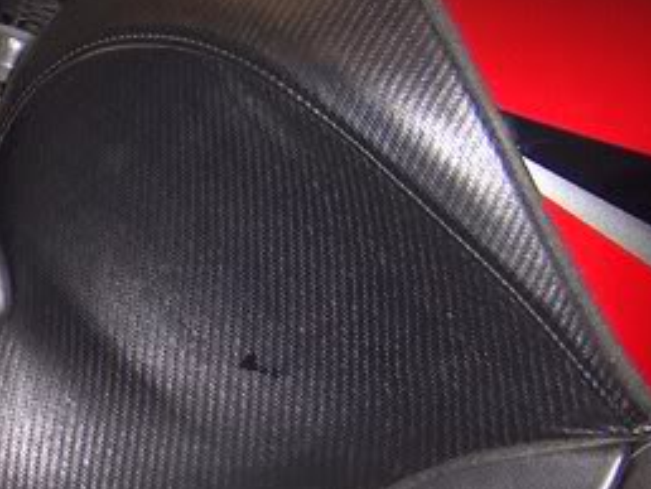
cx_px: -265
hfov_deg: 15.3
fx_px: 2278
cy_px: 459
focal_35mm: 121
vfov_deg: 12.2
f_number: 2.8
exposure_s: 1/60
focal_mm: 8
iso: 100
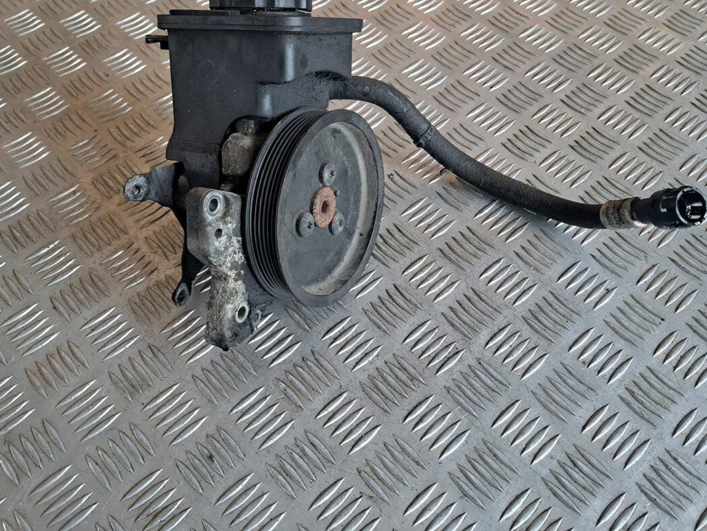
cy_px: 222
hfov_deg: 56.8
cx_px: 342
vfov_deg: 44.0
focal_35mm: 32
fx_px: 654
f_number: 1.8
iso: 80
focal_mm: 5.23
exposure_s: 1/50
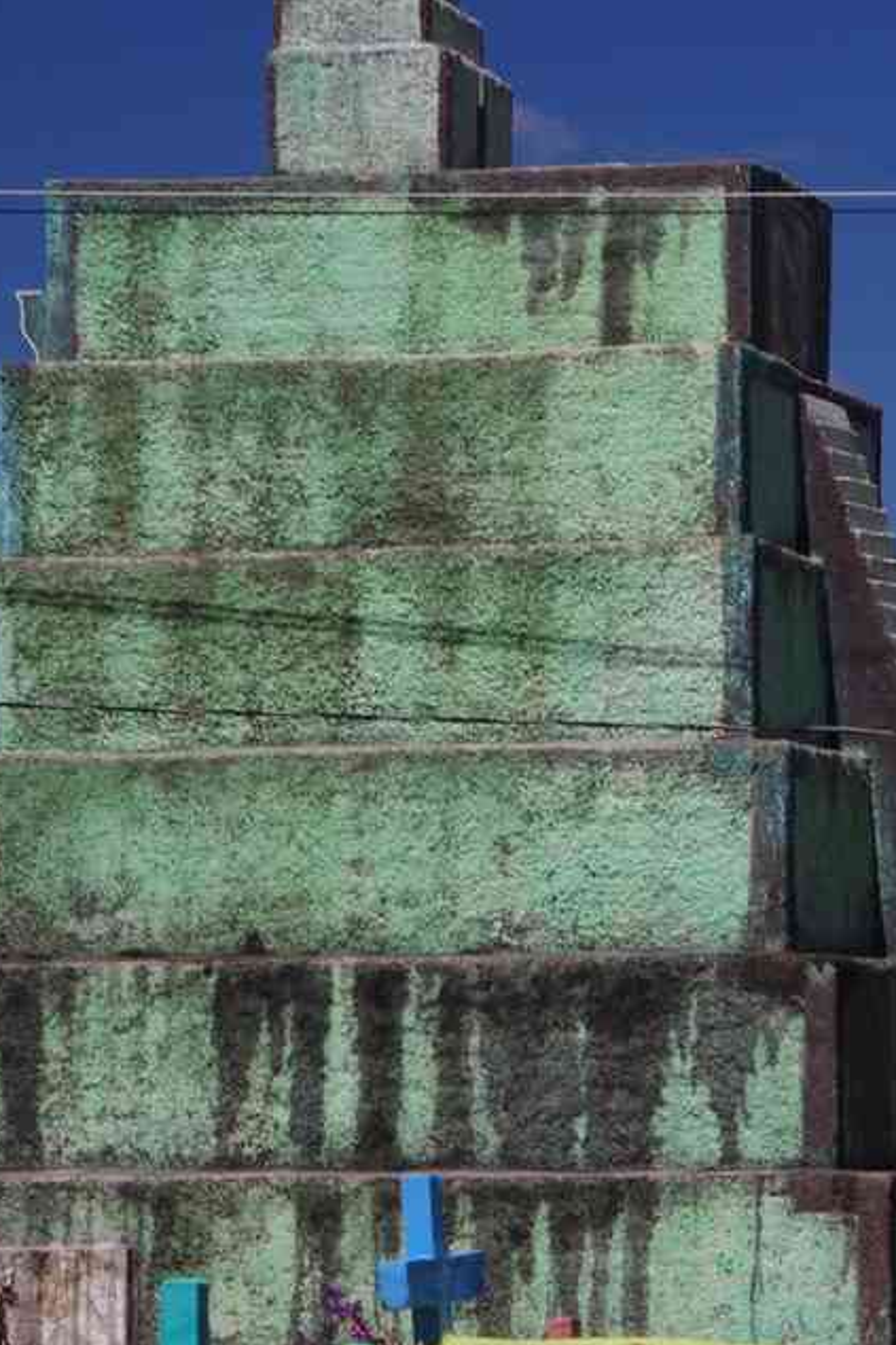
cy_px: 647
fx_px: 4848
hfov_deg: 10.6
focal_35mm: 130
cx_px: 538
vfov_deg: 15.8
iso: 200
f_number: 11
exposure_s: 1/125
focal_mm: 55
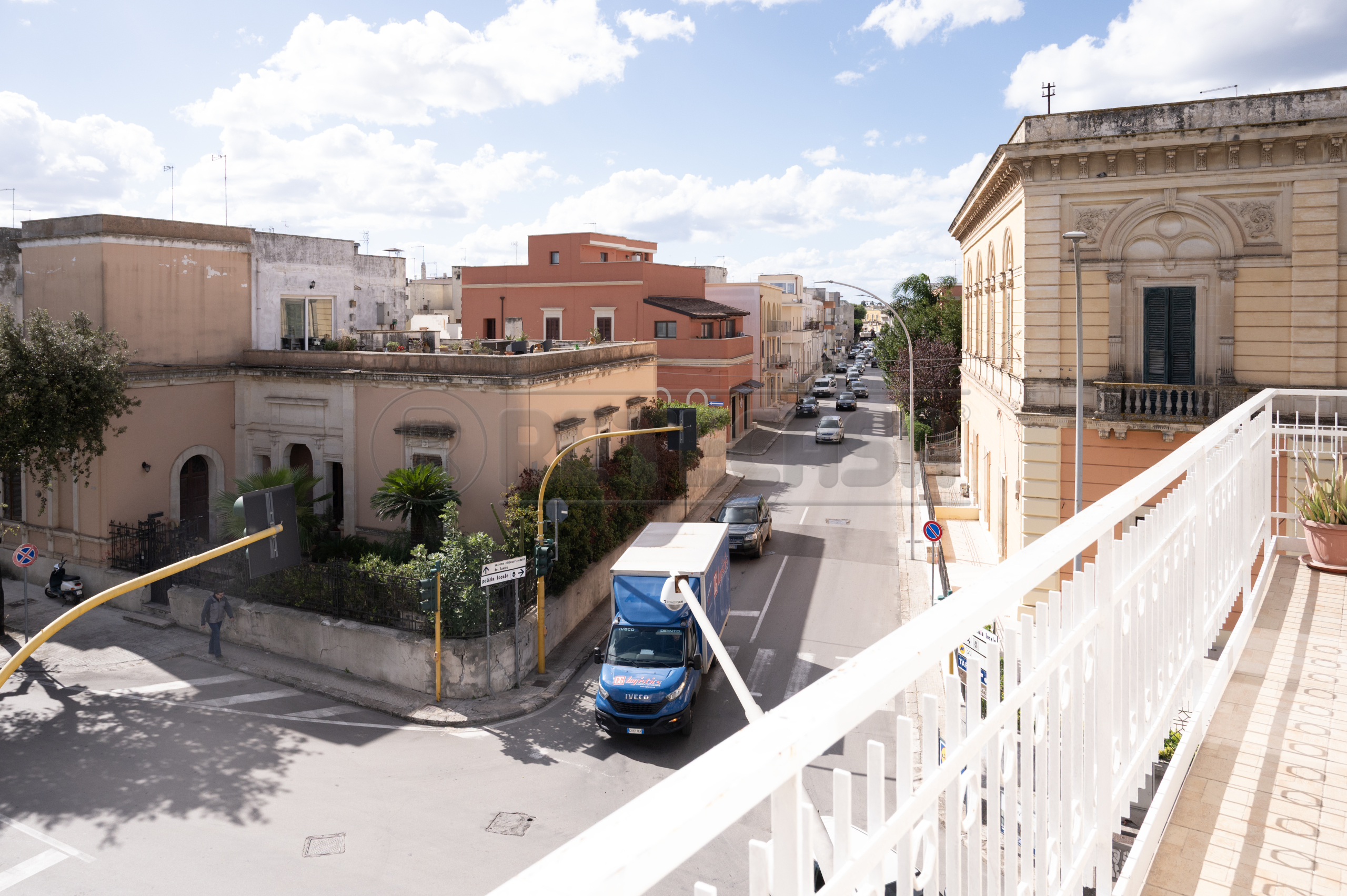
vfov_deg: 53.1
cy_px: 448
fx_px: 897
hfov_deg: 73.8
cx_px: 674
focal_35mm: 24
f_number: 7.1
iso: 800
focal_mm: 24
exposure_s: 1/2000
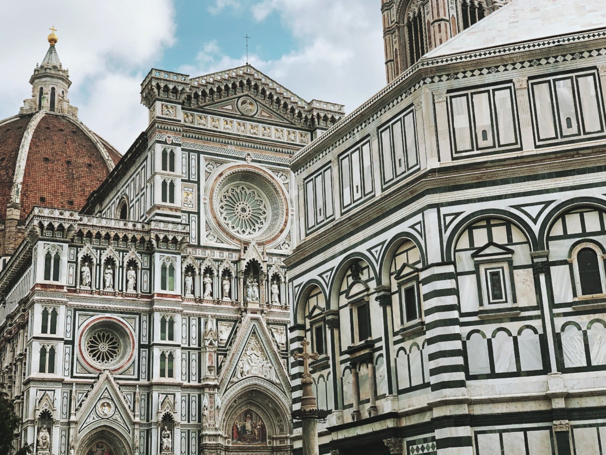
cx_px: 303
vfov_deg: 28.0
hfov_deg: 36.8
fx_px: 910
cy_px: 228
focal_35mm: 52
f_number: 2.4
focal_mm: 6
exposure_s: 1/432
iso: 16
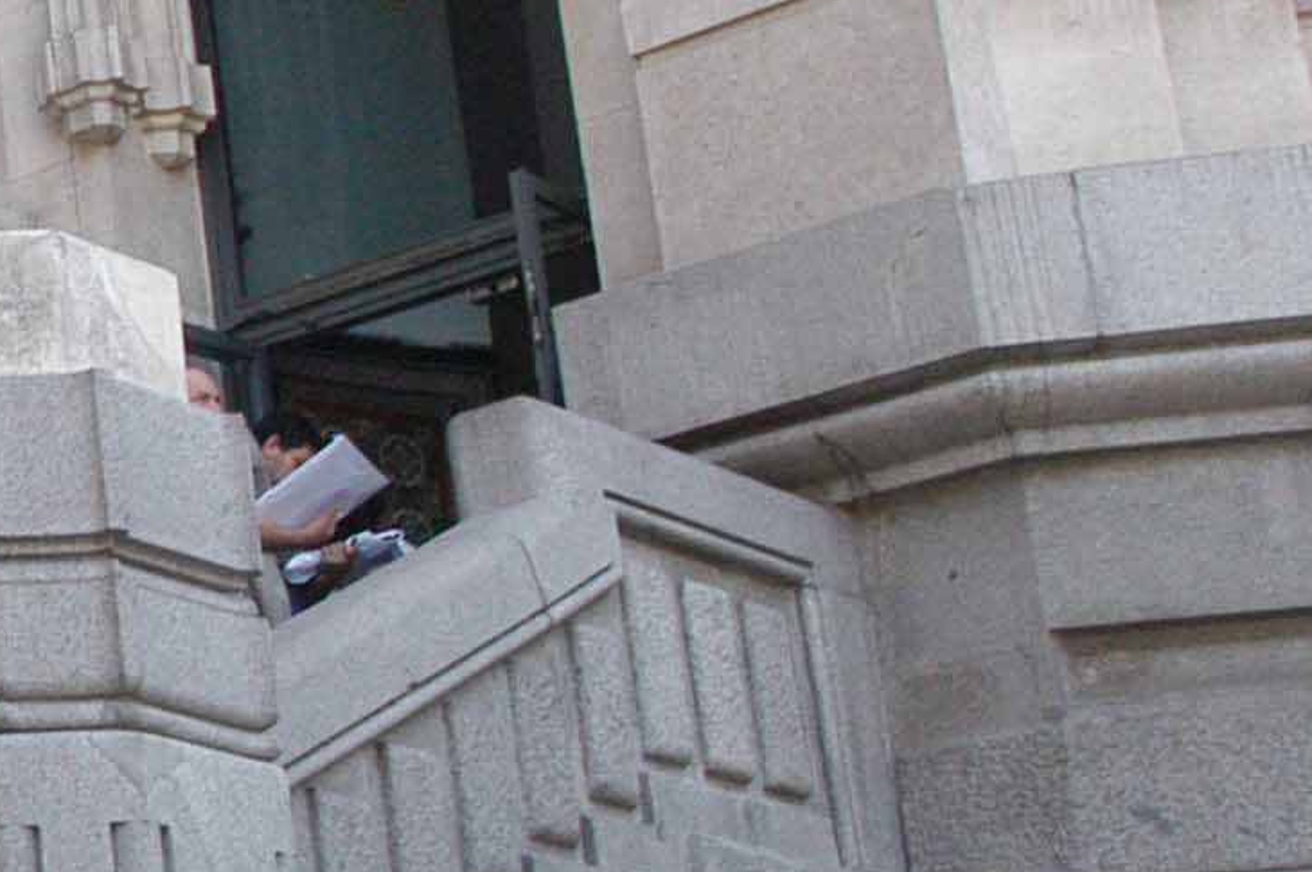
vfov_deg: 13.0
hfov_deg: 16.5
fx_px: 3825
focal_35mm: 105
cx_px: -1003
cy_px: 446
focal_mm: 17
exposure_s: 1/125
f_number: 8
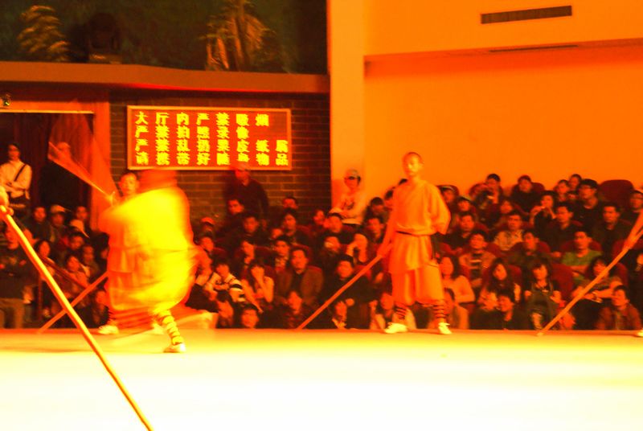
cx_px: 322
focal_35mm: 90
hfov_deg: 22.6
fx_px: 1610
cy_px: 216
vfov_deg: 15.2
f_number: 6.3
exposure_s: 1/8
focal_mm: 60
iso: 3200
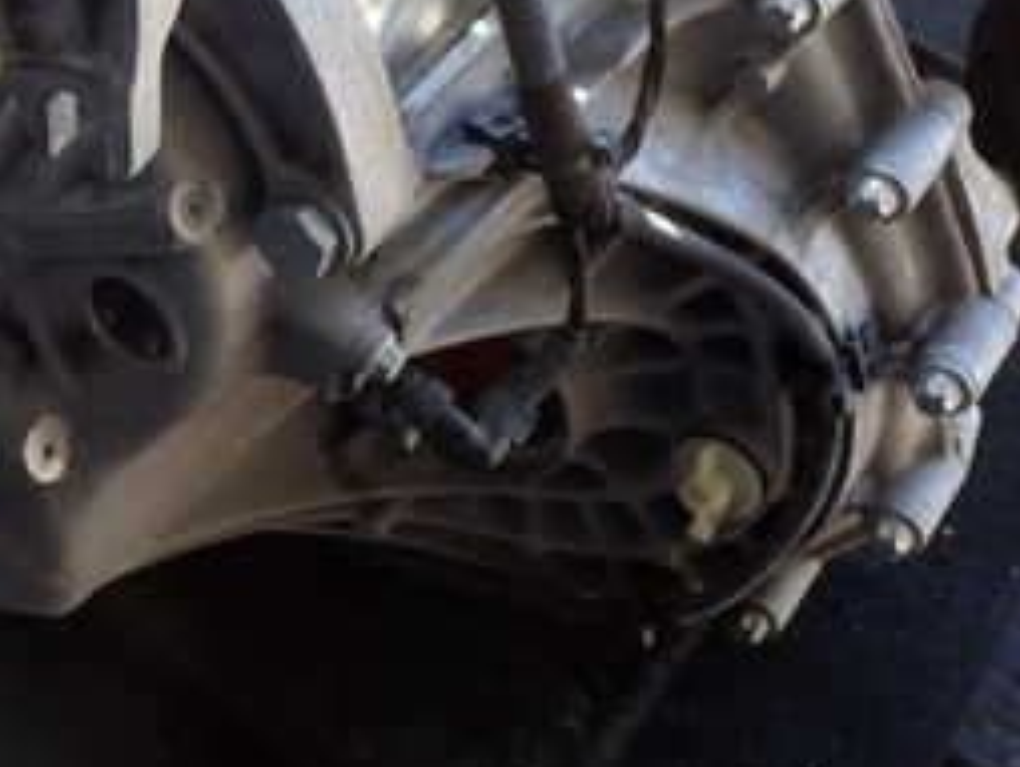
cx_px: 108
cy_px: 88
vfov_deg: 24.2
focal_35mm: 59
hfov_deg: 31.2
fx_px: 1740
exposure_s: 1/80
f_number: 2.8
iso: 100
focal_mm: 4.5
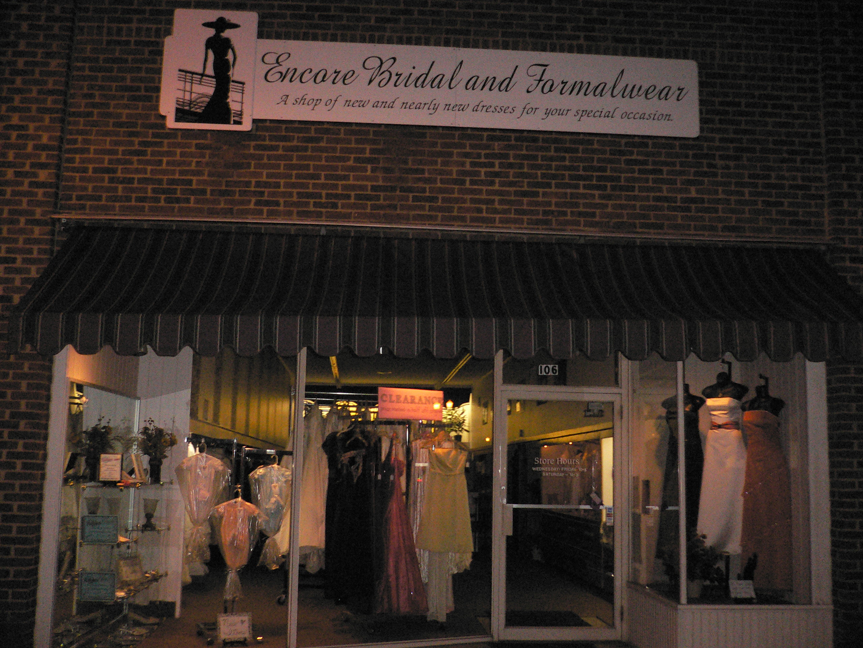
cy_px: 324
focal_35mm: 35
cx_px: 432
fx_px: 873
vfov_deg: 40.7
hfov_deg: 52.6
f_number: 2.8
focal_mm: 5.8
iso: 400
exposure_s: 1/60
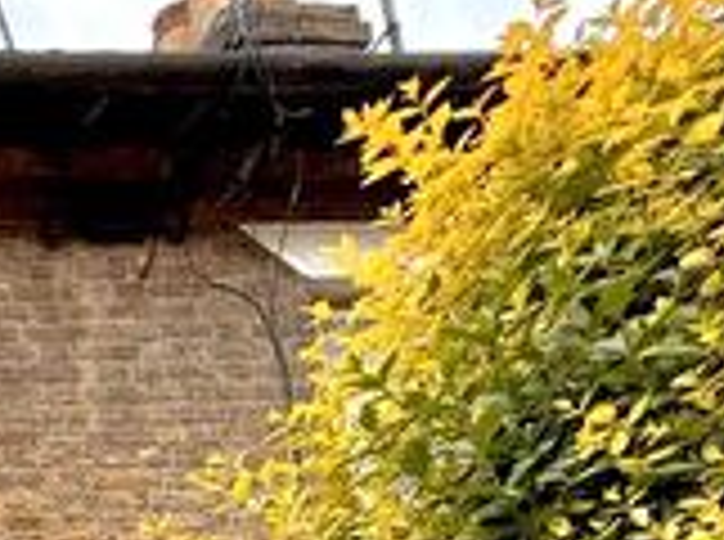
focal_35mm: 61
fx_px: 1273
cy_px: 1006
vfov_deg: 18.2
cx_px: -513
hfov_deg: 22.2
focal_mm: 2.22
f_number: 2.2
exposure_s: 1/180
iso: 50
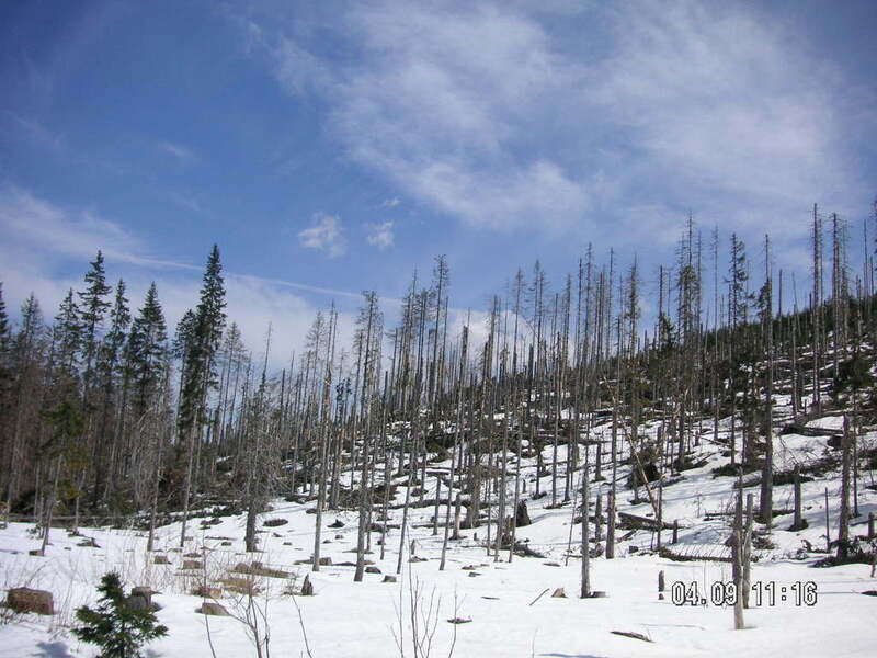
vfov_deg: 38.7
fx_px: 937
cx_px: 438
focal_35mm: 37
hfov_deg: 50.1
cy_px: 329
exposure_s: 1/350
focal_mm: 6.1
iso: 50
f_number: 6.7
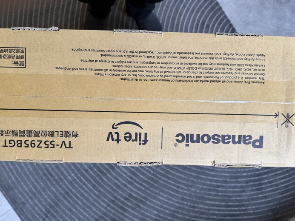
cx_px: 141
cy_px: 119
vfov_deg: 51.3
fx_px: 230
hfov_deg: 65.3
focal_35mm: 27
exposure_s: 1/66
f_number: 1.78
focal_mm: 6.76
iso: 200
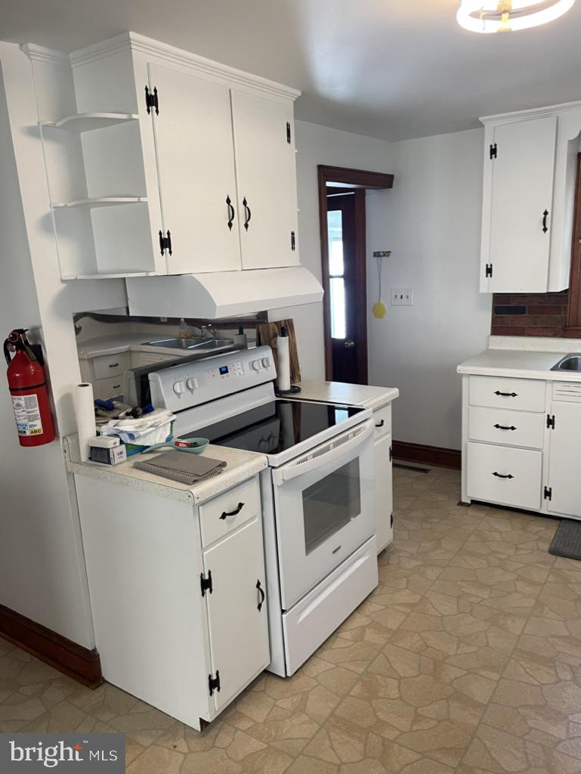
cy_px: 387
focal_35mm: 26
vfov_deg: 67.3
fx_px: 581
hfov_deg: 53.1
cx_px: 290
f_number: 1.6
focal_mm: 4.2
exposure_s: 1/60
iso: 125
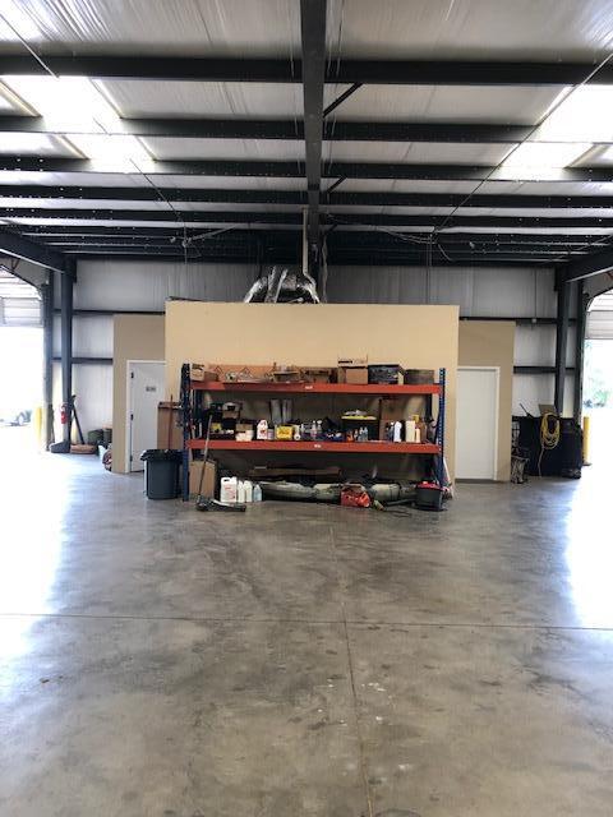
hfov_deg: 49.7
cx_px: 306
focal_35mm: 28
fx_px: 661
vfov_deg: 63.4
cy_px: 408
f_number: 1.8
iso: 20
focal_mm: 3.99
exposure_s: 1/30
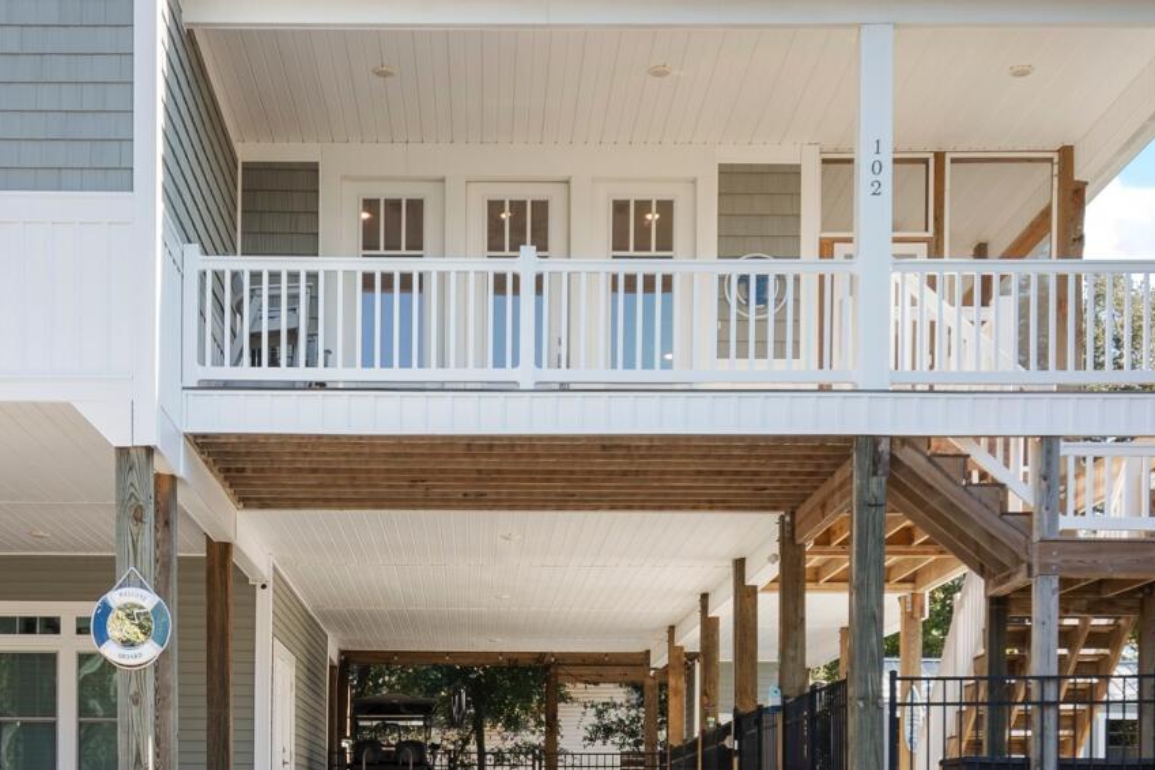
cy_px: 860
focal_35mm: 53
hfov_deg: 37.4
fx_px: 1700
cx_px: 471
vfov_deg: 23.8
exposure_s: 1/80
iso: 100
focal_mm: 10
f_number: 4.5
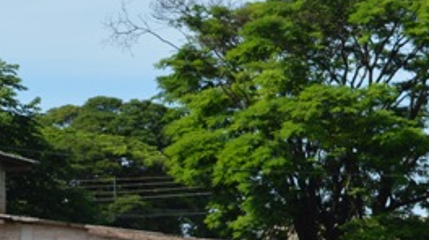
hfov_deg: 10.8
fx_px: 2273
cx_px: 203
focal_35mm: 200
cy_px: 388
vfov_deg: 6.0
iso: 100
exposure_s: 1/250
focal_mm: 42
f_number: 7.1
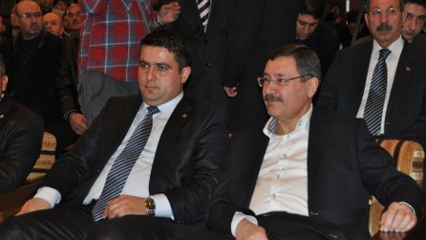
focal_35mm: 76
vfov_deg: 15.9
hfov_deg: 27.9
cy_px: 138
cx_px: 213
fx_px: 859
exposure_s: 1/60
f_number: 5.3
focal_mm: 48
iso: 800
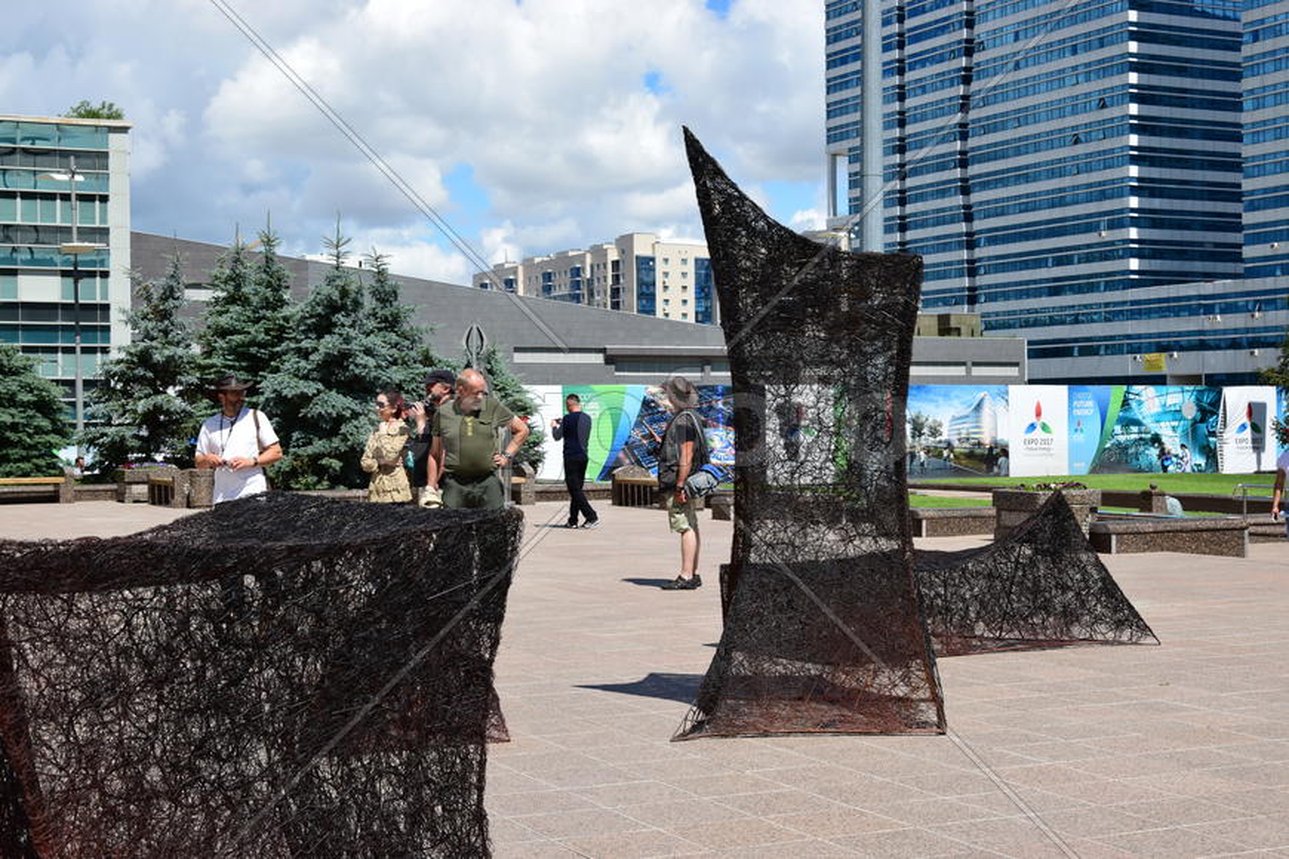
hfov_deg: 37.9
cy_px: 430
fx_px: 1880
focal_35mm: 52
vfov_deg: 25.8
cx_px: 644
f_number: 9
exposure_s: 1/200
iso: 100
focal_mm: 35
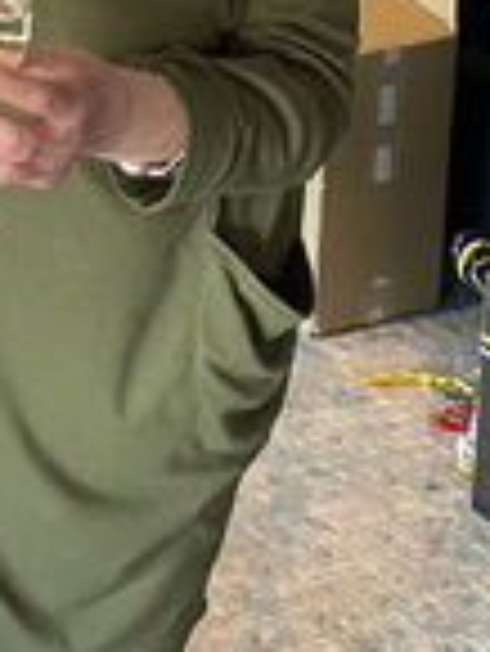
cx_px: -405
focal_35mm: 101
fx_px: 1903
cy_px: -252
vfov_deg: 17.9
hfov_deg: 13.2
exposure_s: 1/50
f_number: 1.6
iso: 200
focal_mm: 5.1
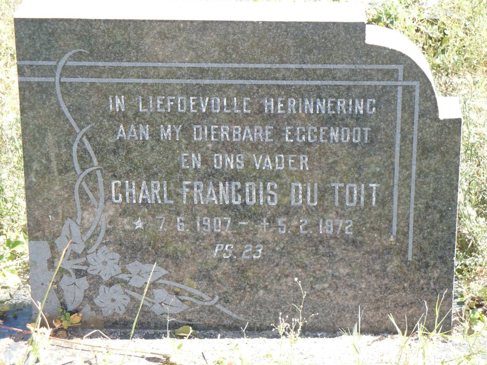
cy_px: 182
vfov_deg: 12.8
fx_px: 1632
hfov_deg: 17.0
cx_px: 244
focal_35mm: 116
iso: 200
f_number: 4.6
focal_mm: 20.9
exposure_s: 1/160
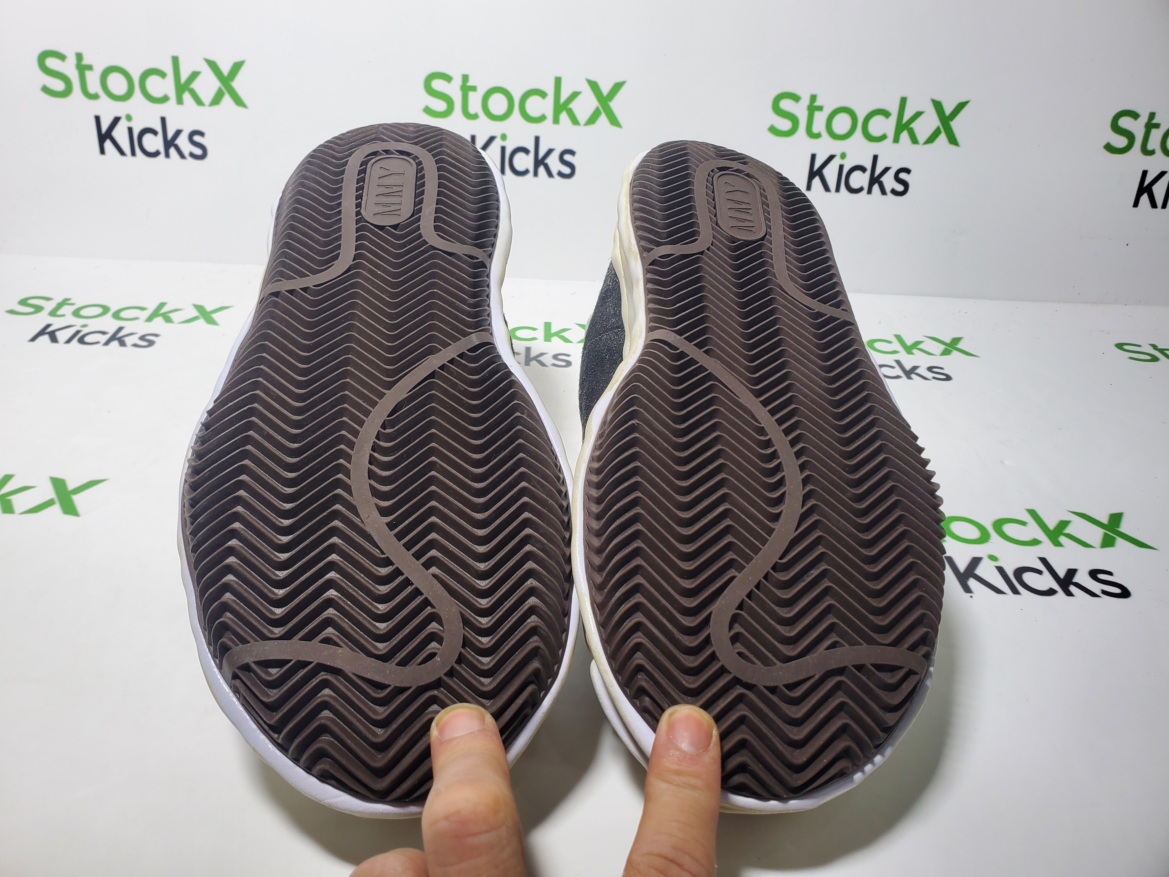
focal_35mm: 26
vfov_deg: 53.1
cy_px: 438
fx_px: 878
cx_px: 584
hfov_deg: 67.3
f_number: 2.4
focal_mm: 4.3
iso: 50
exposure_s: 1/149
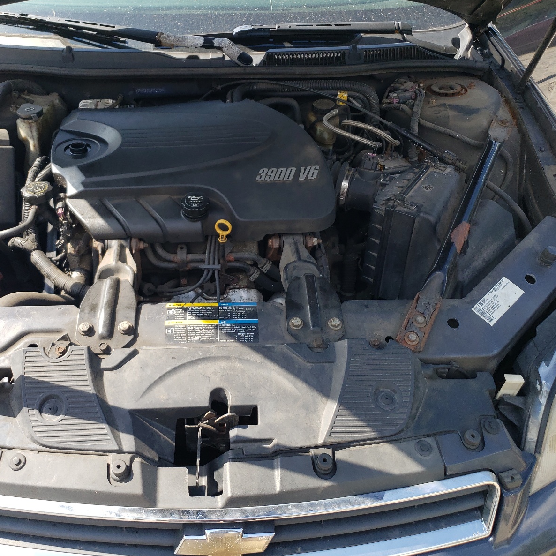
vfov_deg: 52.5
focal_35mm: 31
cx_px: 230
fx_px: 563
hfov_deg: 52.3
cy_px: 276
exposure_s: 1/769
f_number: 1.5
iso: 50
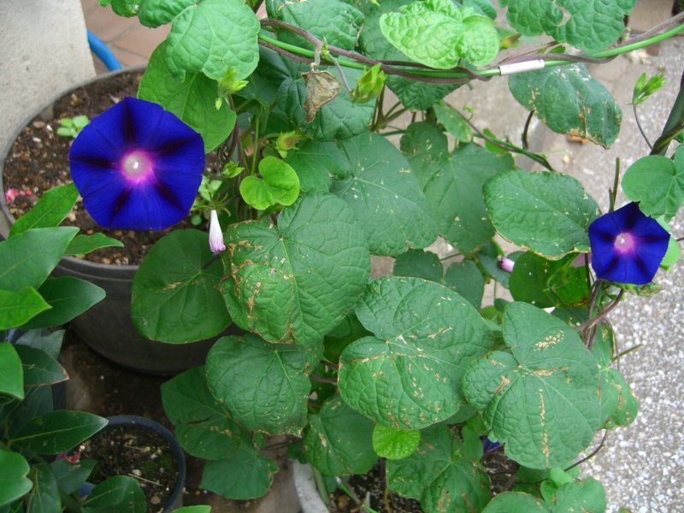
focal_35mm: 38
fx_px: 751
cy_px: 256
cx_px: 342
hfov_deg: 49.0
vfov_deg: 37.7
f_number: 2.8
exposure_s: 1/80
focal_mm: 7.9
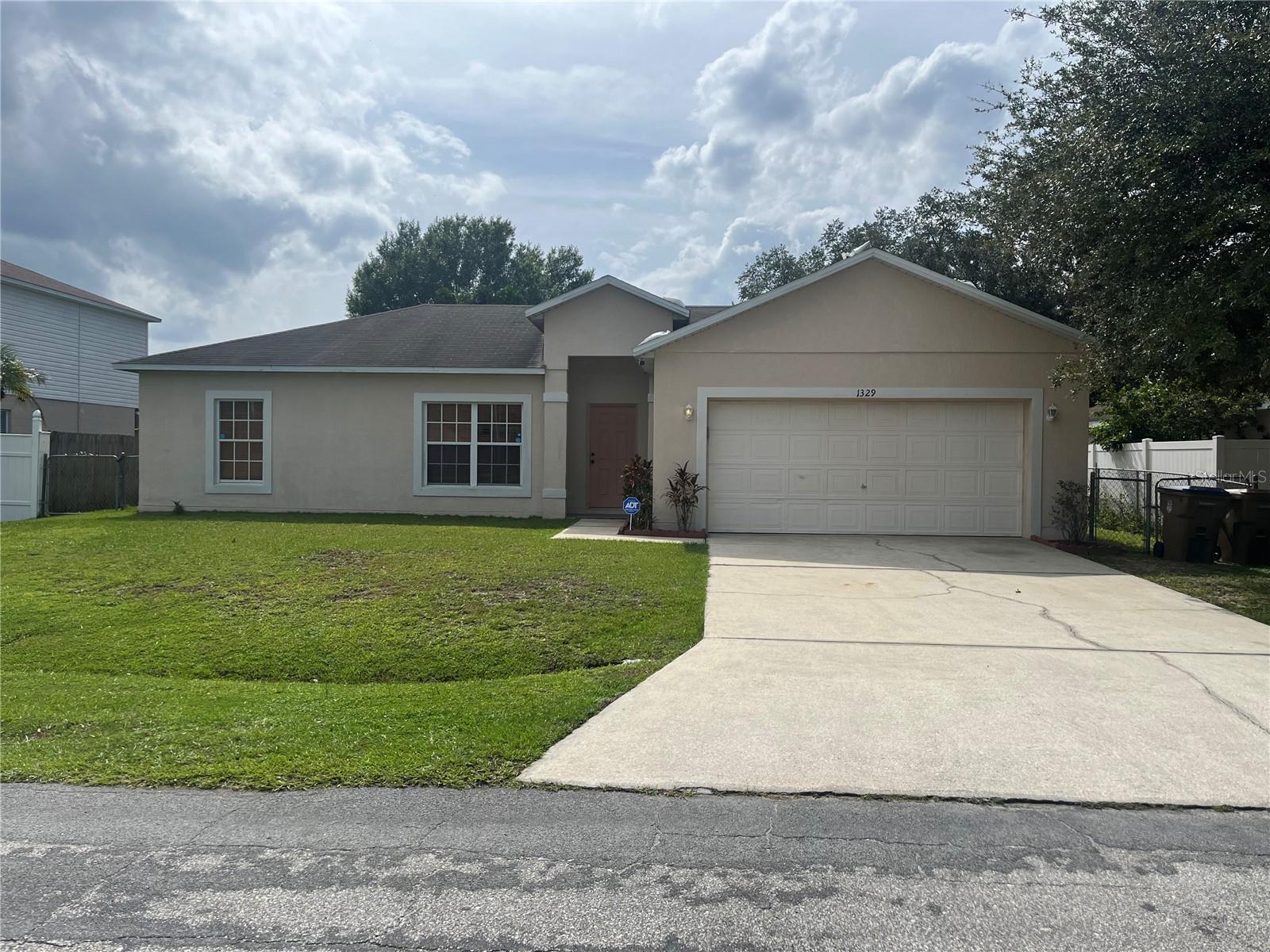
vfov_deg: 53.1
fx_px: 954
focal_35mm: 26
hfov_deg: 67.3
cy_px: 476
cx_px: 635
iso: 50
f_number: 1.6
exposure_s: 1/6897
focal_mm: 5.1
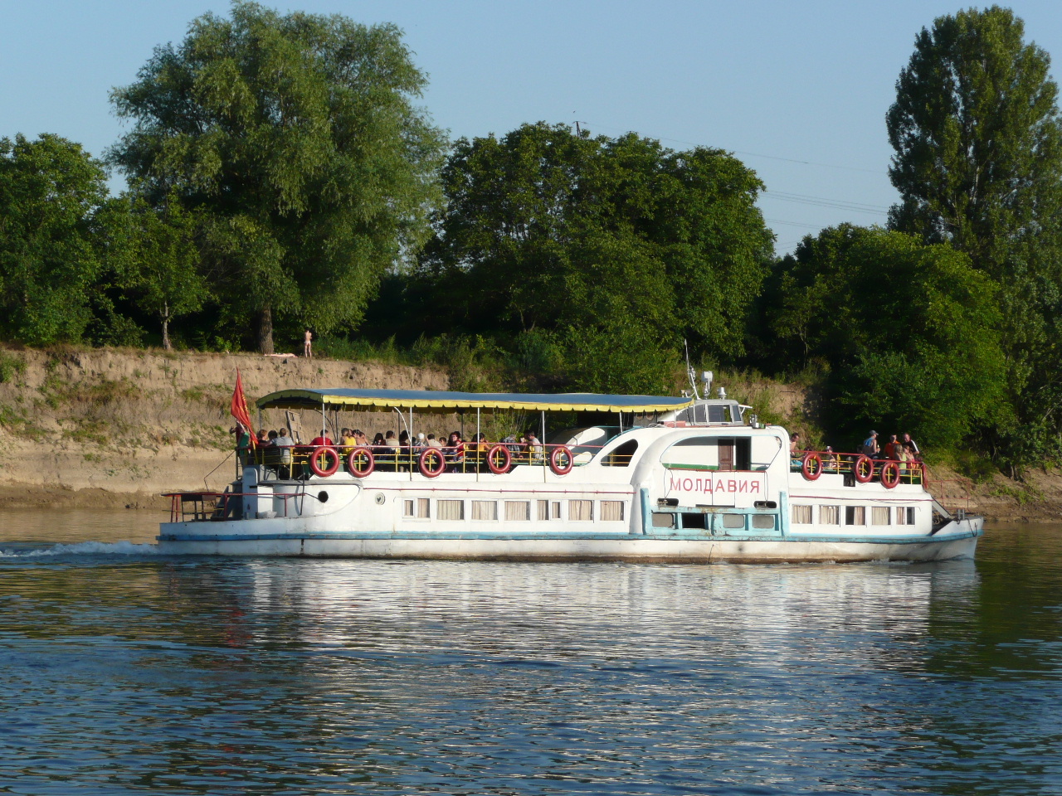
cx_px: 531
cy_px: 398
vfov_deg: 13.2
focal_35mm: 112
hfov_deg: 17.6
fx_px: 3436
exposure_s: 1/500
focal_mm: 18.4
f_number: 4.7
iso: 100
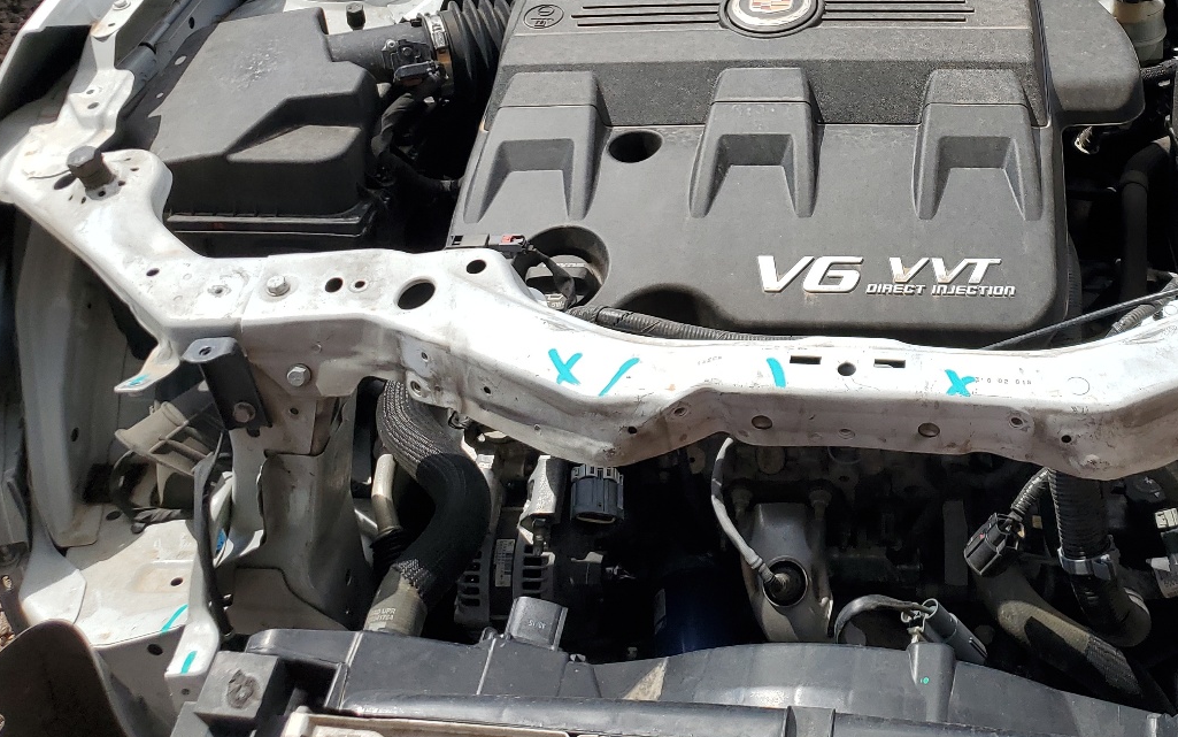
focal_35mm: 43
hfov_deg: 44.5
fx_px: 1381
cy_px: 145
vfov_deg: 29.2
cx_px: 898
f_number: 1.5
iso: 50
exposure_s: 1/5000
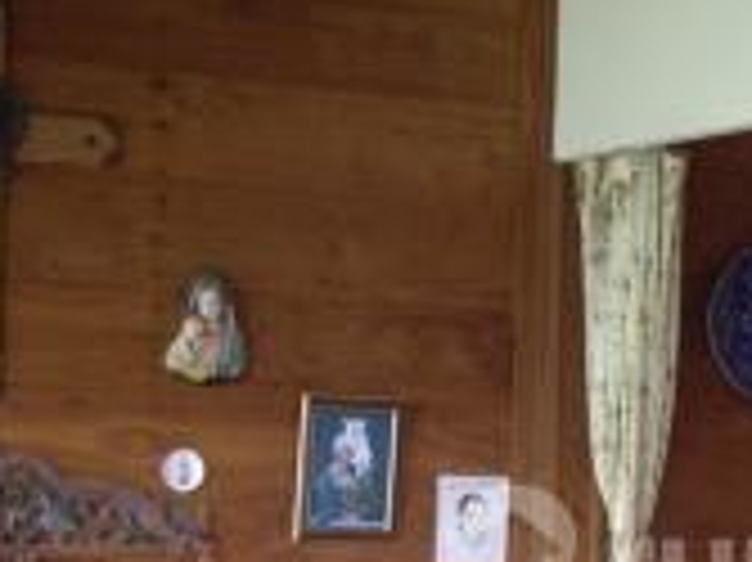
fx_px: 2214
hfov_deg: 18.5
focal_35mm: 102
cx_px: 851
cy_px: 566
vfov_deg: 14.3
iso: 200
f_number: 2.8
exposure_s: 1/25
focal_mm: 7.9
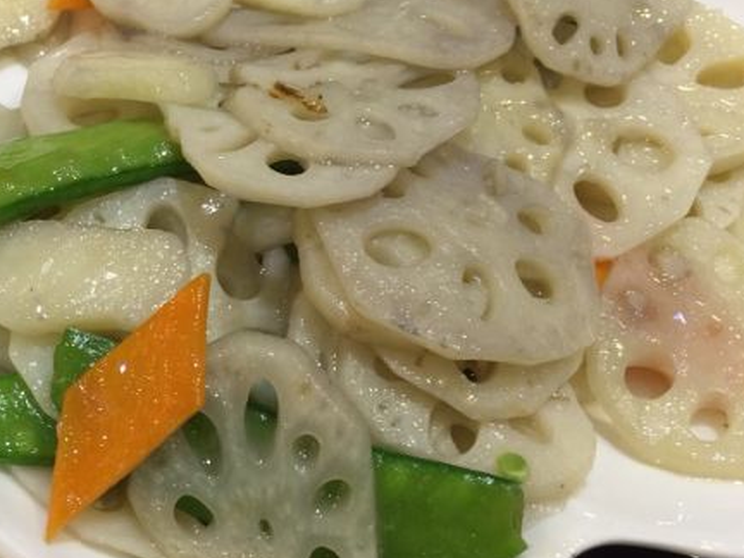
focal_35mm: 47
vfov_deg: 30.9
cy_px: 247
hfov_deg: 39.8
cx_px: 229
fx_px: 1010
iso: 125
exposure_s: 1/30
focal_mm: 4.15
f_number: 2.2
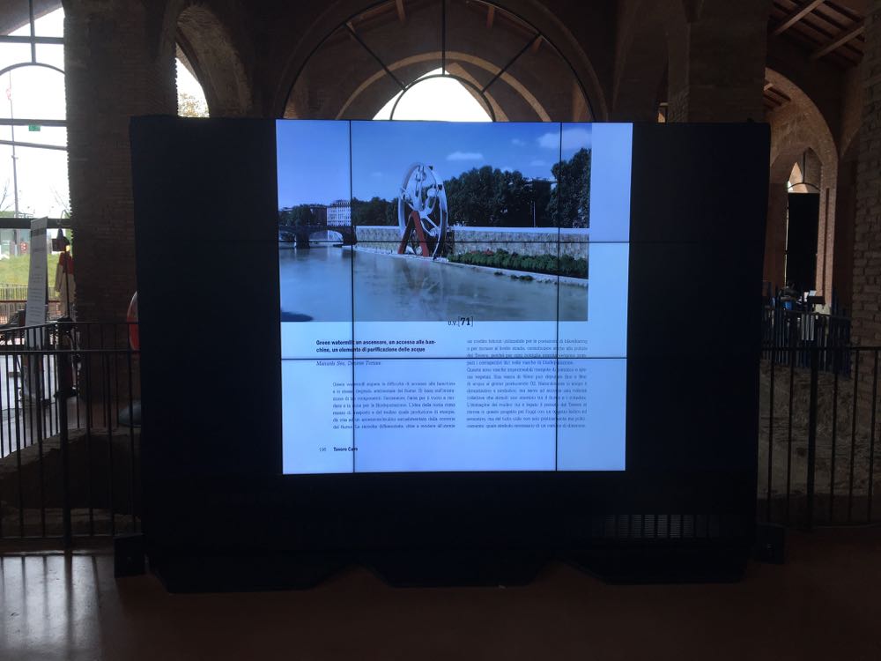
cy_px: 330
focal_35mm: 29
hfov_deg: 61.7
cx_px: 440
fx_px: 738
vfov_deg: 48.2
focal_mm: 4.15
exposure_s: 1/100
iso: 32
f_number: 2.2
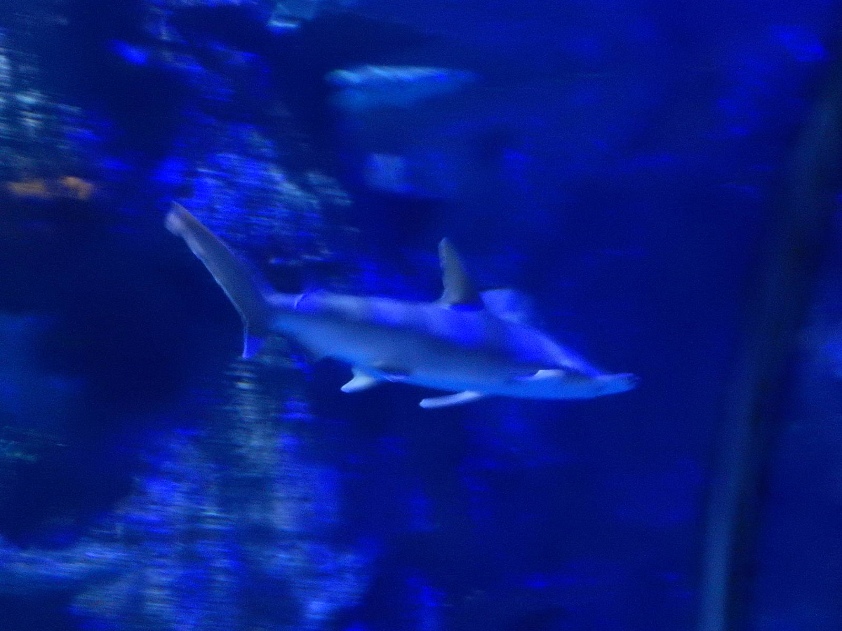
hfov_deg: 33.2
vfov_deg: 25.2
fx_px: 1411
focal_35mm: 58
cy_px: 316
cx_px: 421
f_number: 4.6
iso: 1600
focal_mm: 10.4
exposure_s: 1/8
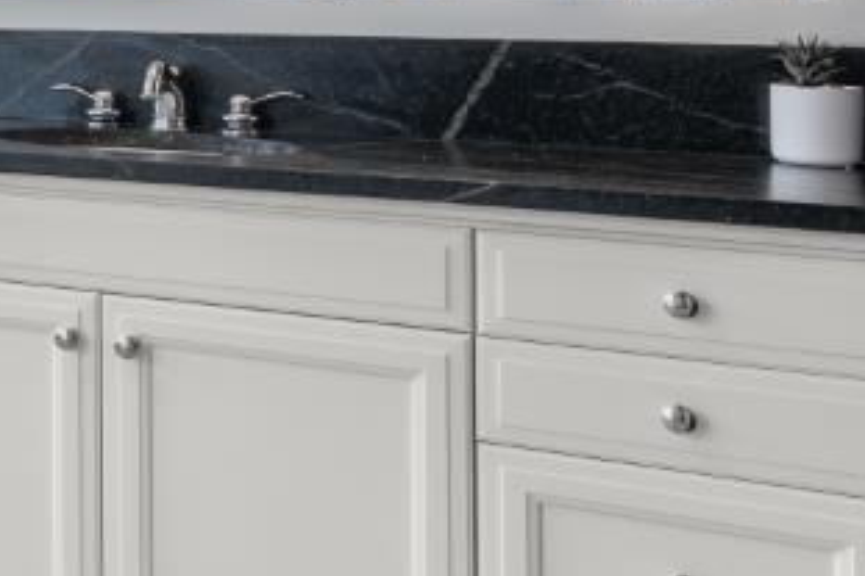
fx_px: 1513
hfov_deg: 23.0
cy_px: -39
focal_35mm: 63
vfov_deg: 20.6
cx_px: -556
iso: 80
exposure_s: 1/13
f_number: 8
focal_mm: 17
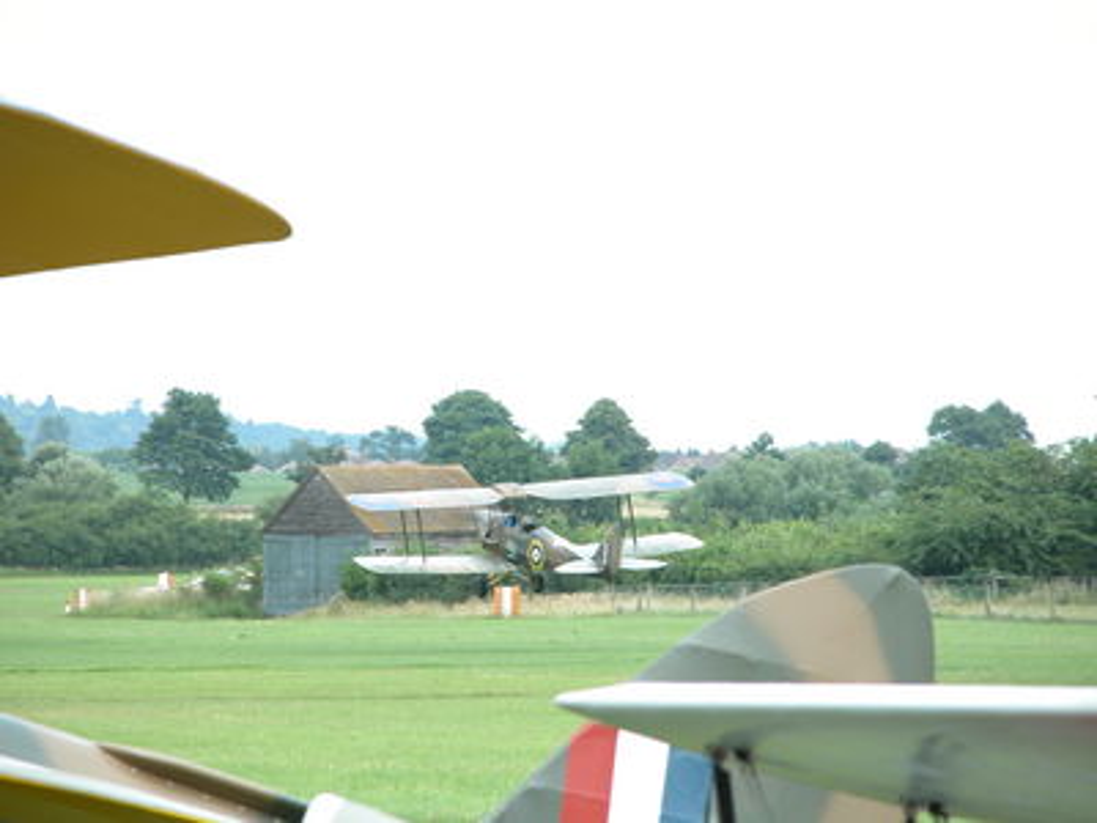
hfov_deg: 7.1
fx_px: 8873
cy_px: 412
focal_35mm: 280
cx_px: 548
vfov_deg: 5.3
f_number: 4.2
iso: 100
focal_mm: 71.2
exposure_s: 1/199
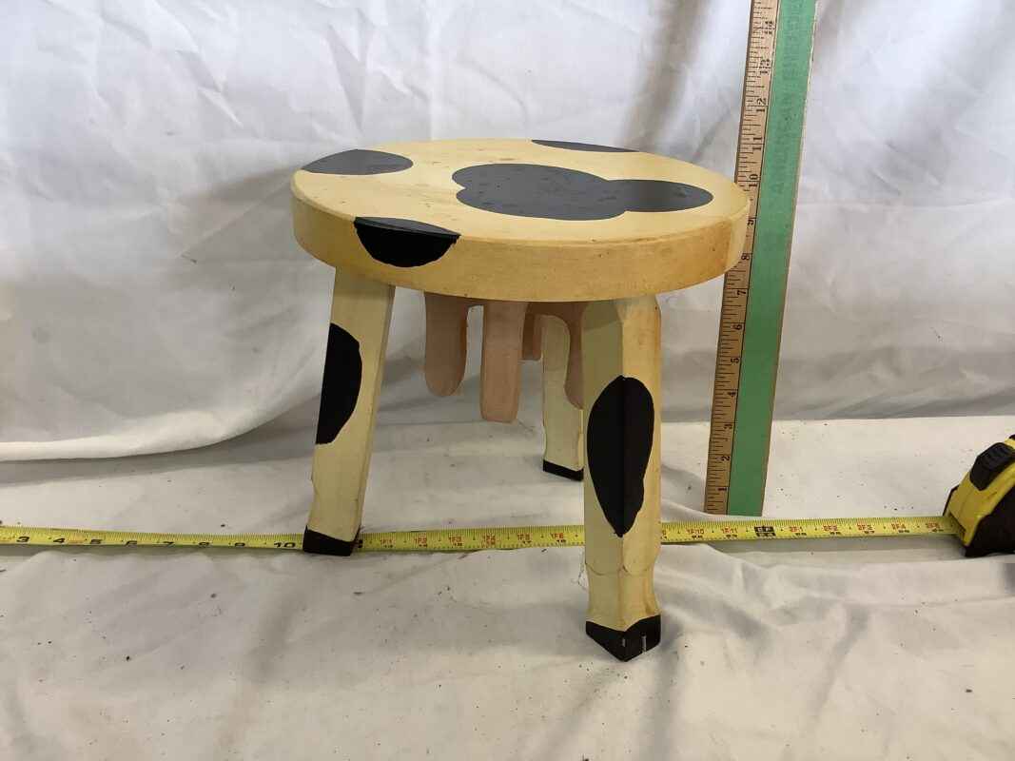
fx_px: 909
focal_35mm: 31
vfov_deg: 45.4
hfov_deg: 58.4
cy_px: 380
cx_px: 508
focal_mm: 3.3
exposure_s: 1/60
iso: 64
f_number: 2.4
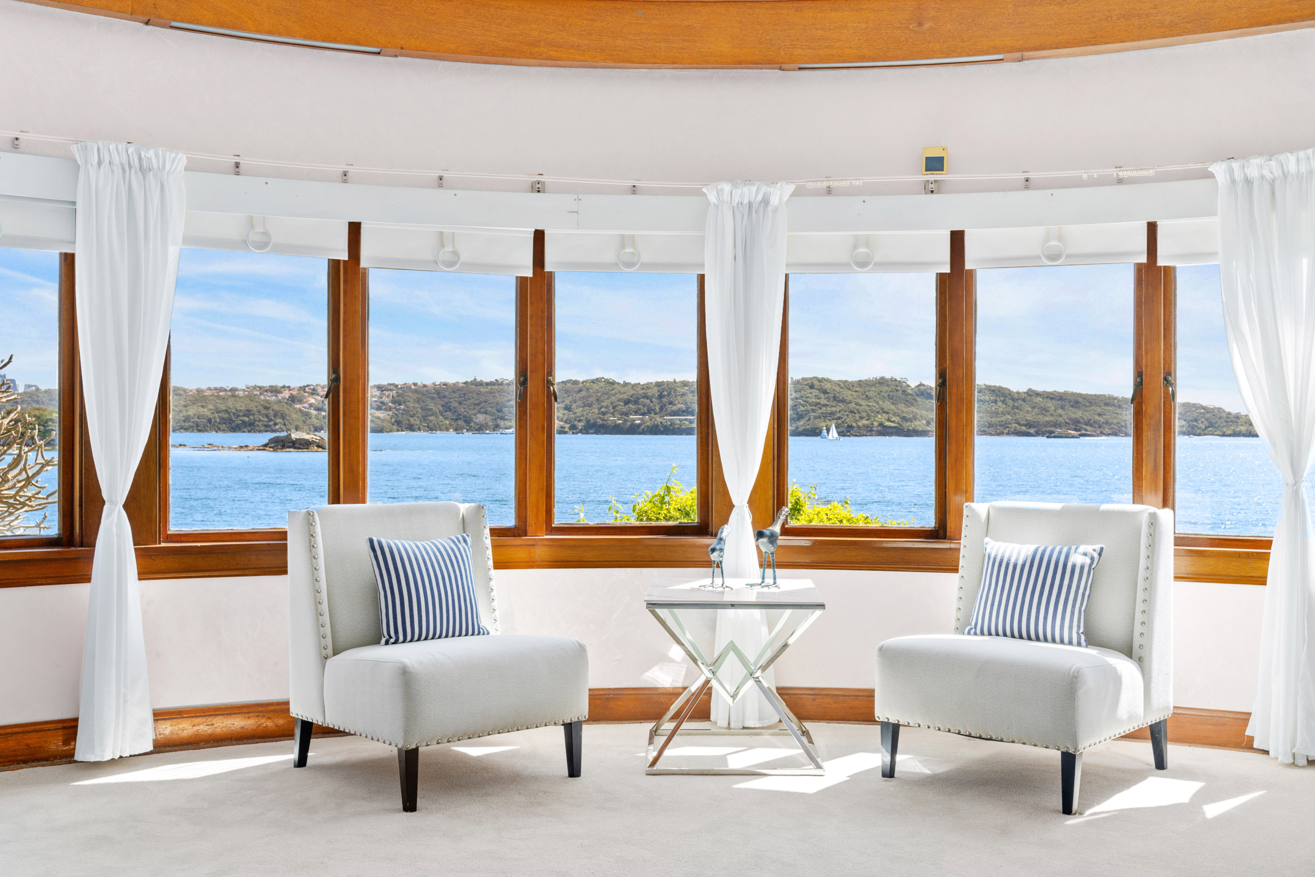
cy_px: 438
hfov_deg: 54.4
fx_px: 1278
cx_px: 658
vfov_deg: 37.9
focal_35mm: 35
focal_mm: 35
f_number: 9
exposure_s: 1/40
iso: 500
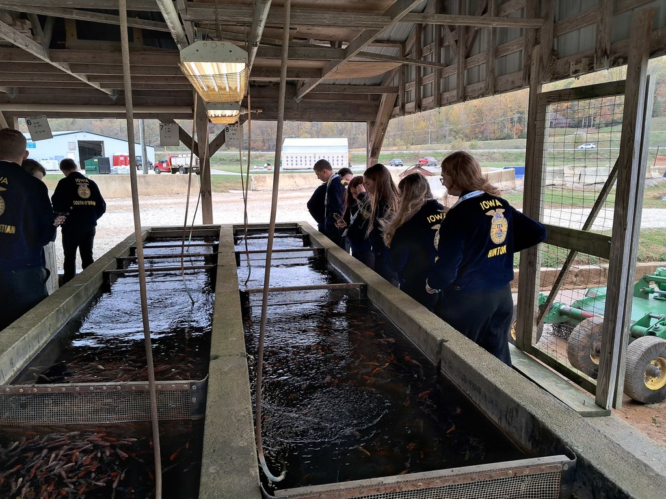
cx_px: 333
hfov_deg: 65.3
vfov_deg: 51.4
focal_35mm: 27
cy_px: 250
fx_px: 519
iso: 50
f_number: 1.8
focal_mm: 4
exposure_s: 1/60
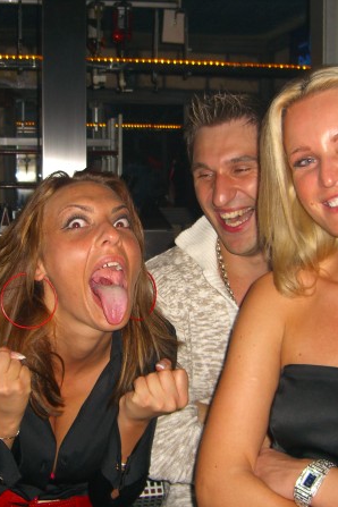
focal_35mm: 53
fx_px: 746
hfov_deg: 25.5
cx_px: 162
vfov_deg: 37.5
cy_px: 254
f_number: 2.8
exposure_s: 1/60
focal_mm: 7.9
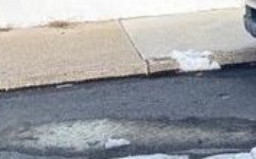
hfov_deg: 19.5
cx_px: 249
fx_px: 724
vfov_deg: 11.4
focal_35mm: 104
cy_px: -151
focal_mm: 5.96
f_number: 1.6
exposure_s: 1/283
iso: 50
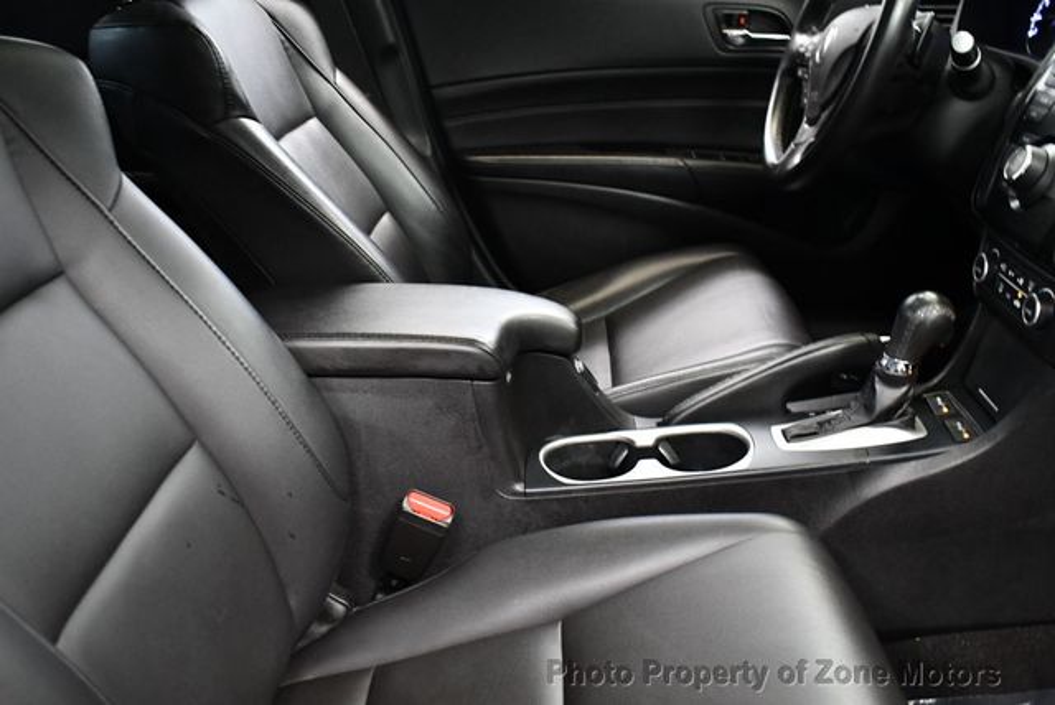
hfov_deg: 53.1
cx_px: 528
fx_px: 1056
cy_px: 352
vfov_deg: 36.9
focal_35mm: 36
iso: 3200
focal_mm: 18
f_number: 3.5
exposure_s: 1/60
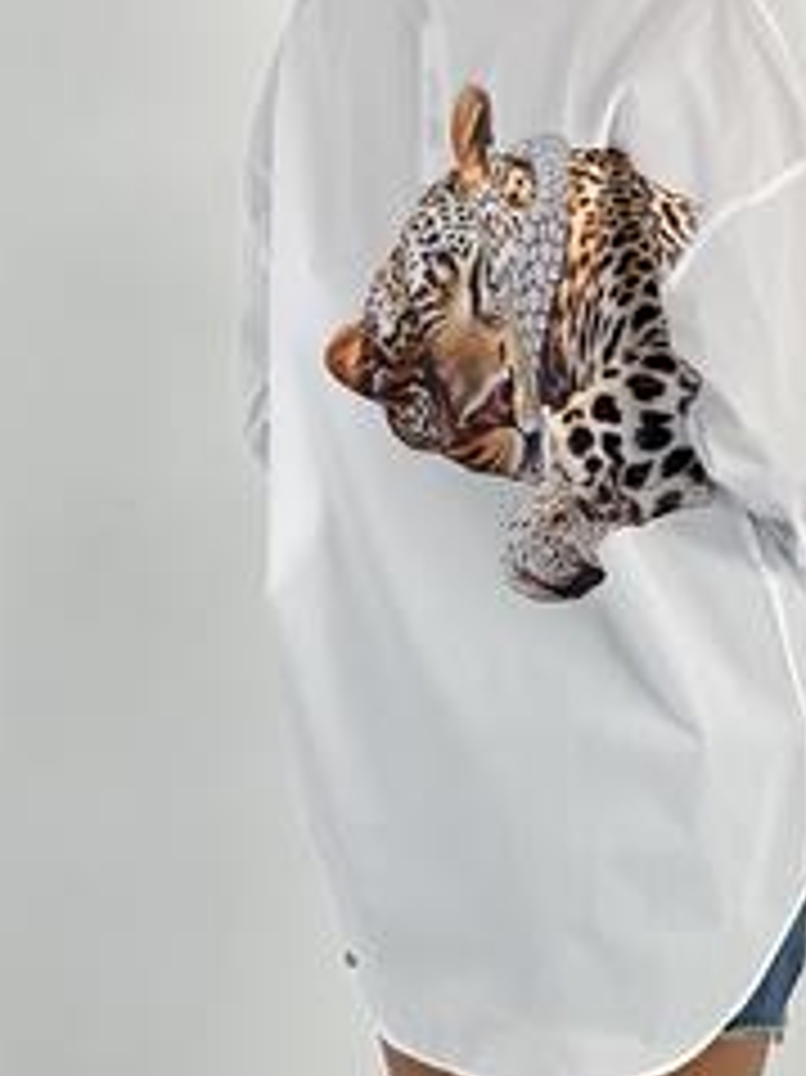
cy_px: 277
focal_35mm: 133
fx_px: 4133
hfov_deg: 11.1
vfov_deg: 14.8
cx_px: 473
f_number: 2.8
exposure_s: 1/100
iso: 32
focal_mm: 9
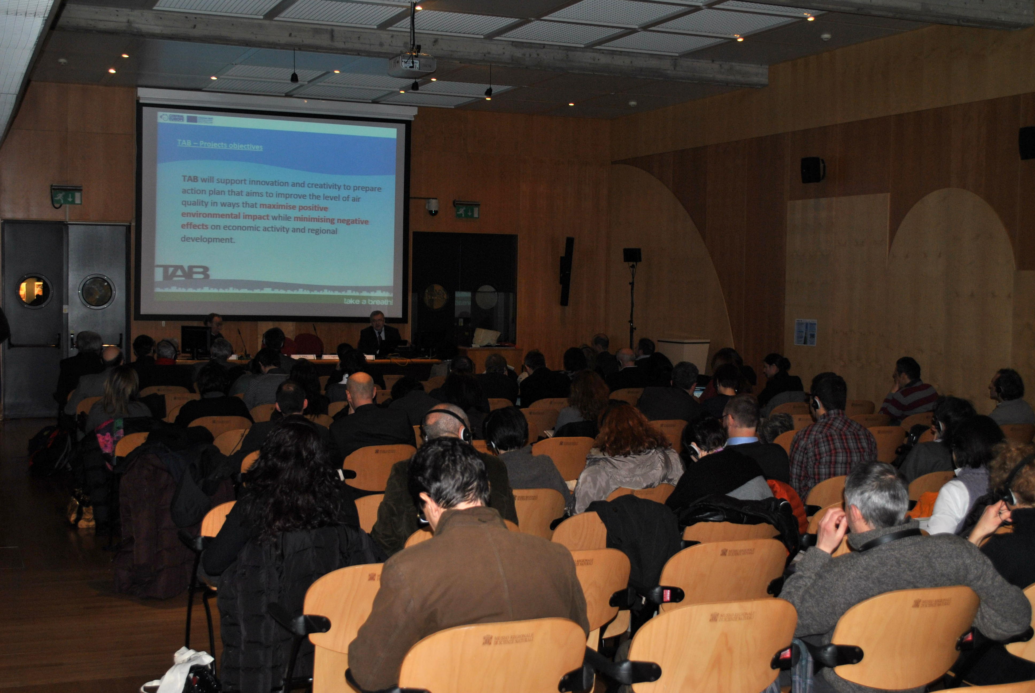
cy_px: 346
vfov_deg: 29.9
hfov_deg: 43.6
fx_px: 1295
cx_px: 518
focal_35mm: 45
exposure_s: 1/60
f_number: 4.5
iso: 200
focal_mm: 30
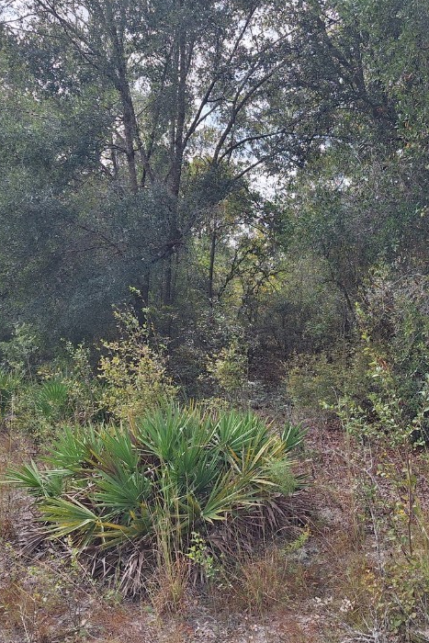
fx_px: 625
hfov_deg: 37.3
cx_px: 299
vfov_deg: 54.4
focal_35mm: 35
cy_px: 317
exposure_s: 1/912
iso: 40
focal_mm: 5.54
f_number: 1.8
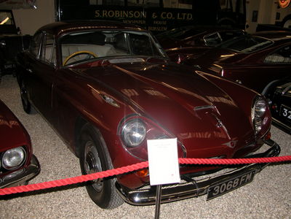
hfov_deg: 52.6
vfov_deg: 40.7
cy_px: 110
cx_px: 146
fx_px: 294
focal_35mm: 35
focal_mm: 8.9
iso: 100
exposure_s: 1/60
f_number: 2.8
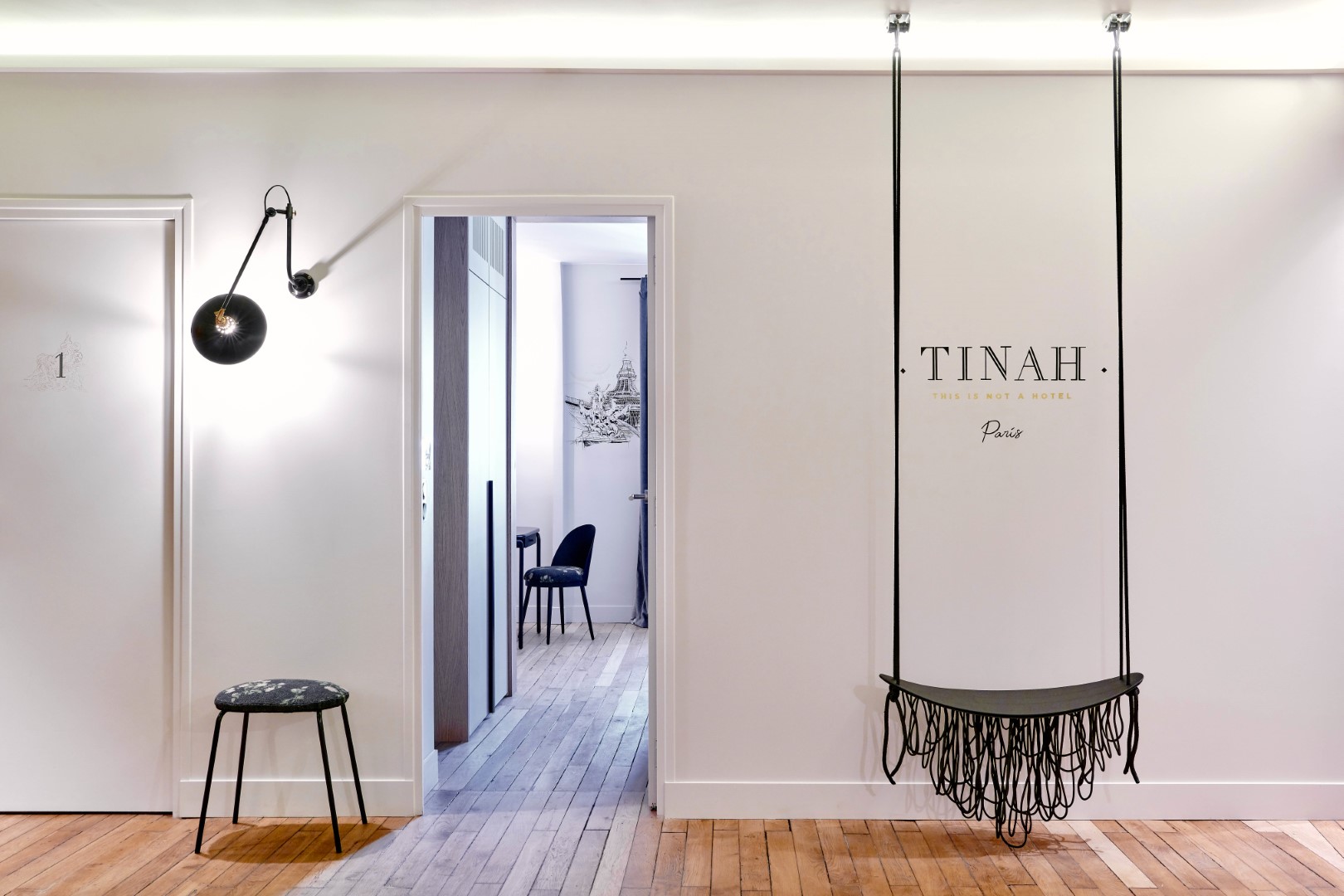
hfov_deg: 58.7
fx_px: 1195
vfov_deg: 41.1
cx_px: 672
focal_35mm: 32
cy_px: 448
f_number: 16
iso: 200
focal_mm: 32
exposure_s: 1.6
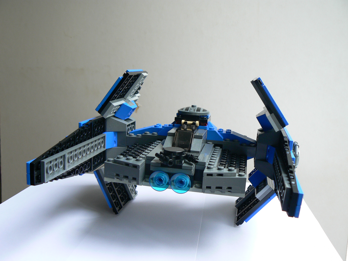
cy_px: 130
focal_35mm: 36
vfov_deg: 39.7
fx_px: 362
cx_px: 174
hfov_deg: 51.4
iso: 80
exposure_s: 1/40
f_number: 2.8
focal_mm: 6
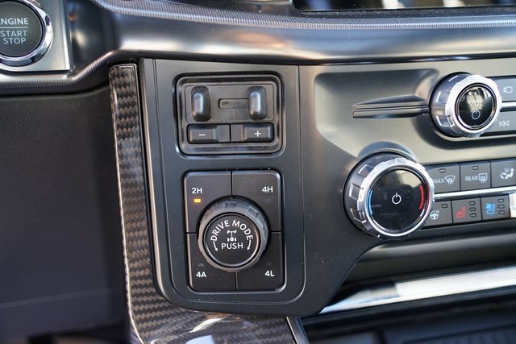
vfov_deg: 34.2
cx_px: 258
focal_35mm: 39
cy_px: 172
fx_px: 559
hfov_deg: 49.5
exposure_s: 1/60
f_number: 4
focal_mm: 39
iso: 1000
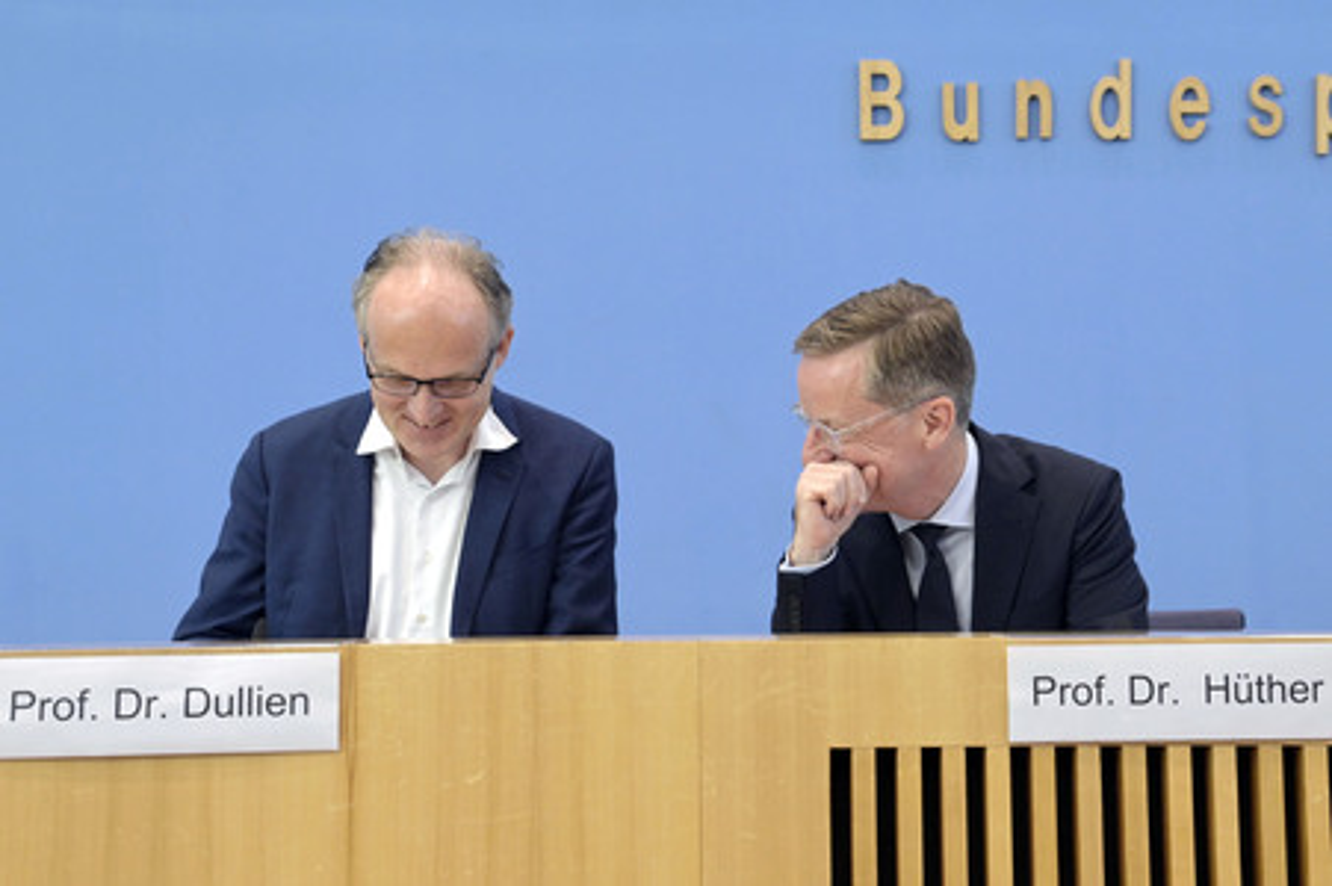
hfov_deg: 41.1
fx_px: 1775
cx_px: 666
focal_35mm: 48
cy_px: 443
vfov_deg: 28.0
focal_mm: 48
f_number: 5.6
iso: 3200
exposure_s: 1/500
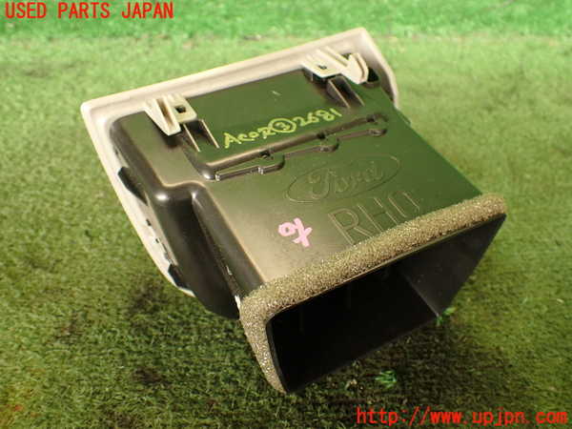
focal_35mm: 32
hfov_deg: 56.8
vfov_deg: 44.2
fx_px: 529
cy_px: 214
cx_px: 286
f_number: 2.4
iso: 200
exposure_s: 1/30
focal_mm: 5.79
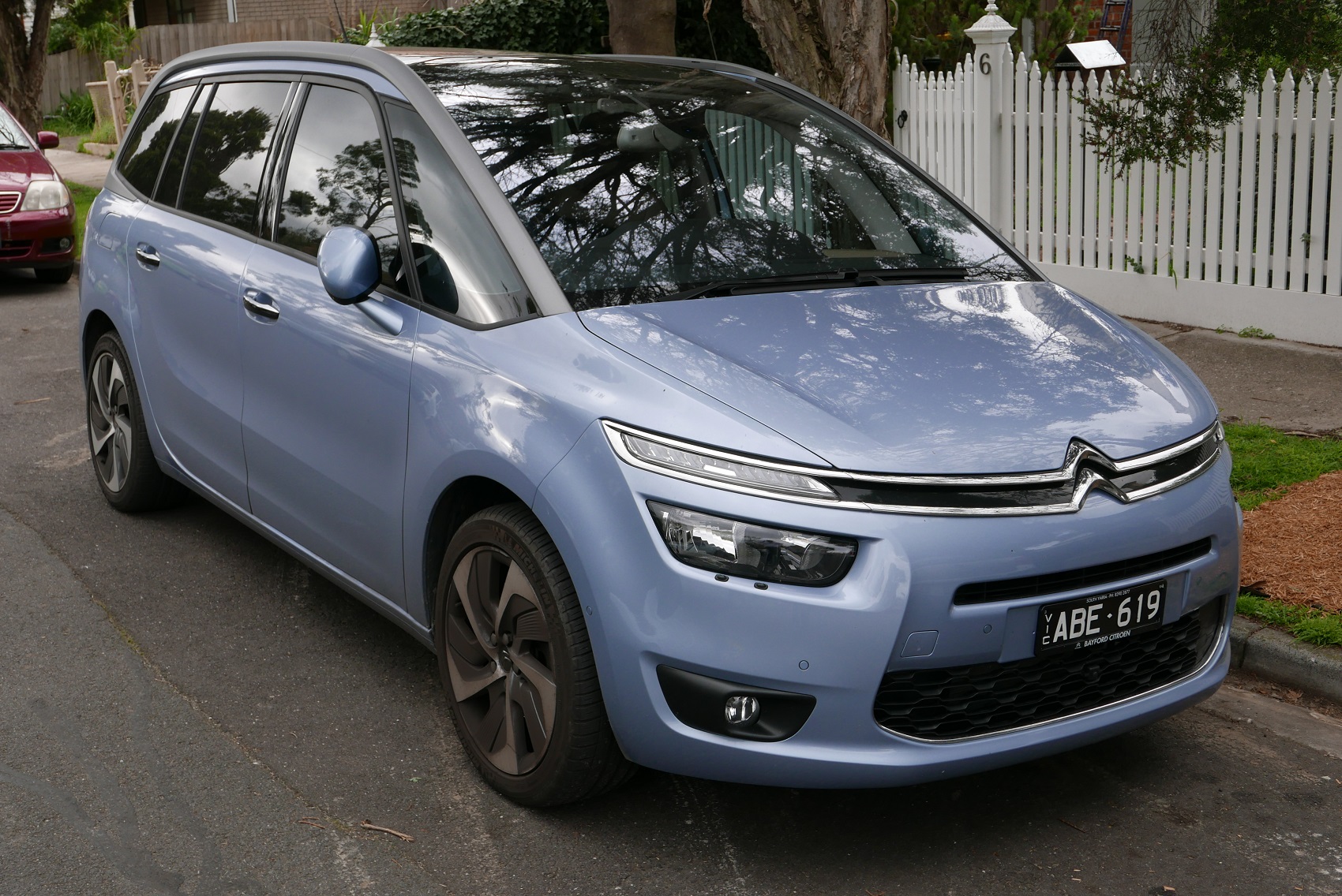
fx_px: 1716
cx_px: 671
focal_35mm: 46
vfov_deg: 29.3
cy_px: 448
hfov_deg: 42.7
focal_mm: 20.6
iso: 200
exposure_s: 1/125
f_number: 5.6
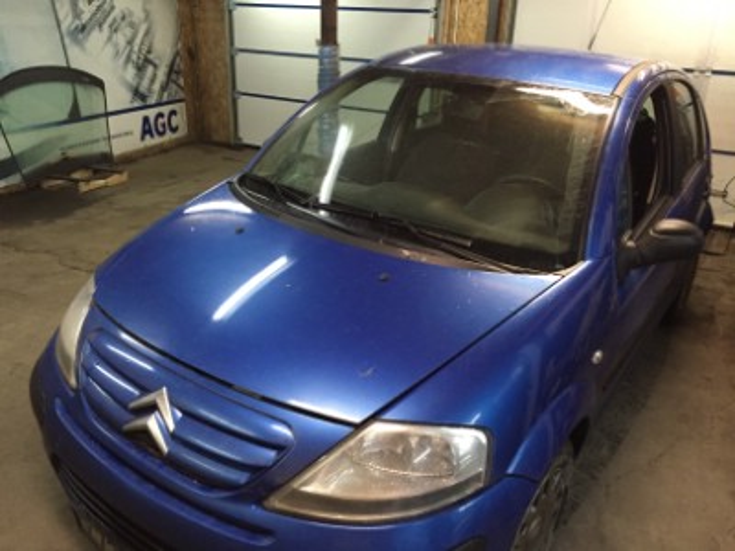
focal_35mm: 29
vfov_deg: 48.2
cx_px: 368
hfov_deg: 61.7
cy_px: 276
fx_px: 616
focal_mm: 4.15
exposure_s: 1/25
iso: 250
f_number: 2.2
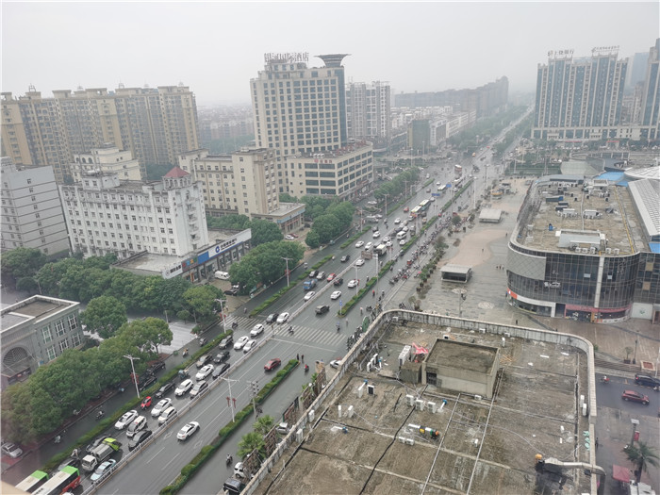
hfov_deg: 65.3
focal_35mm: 27
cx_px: 330
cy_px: 248
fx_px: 515
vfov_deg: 51.4
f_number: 1.8
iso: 50
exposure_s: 1/341
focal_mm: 5.58
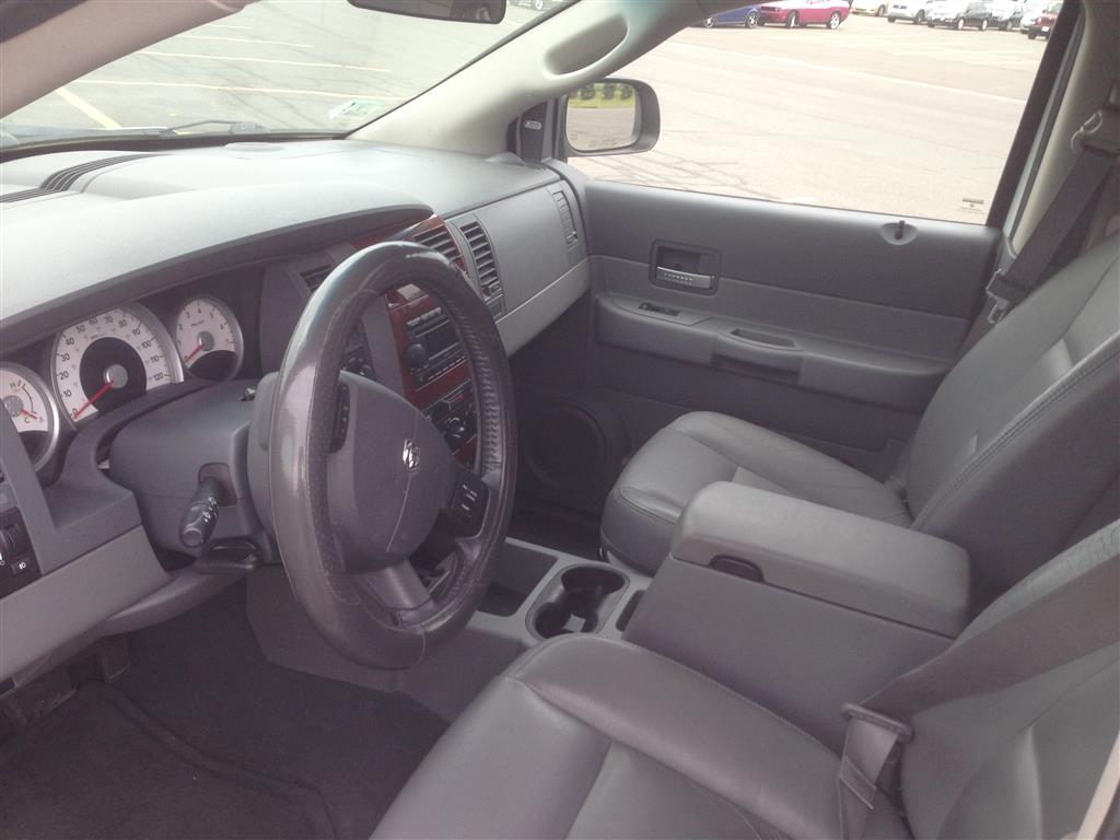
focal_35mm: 33
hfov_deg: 55.4
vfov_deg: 42.9
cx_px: 560
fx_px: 1068
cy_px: 420
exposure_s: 1/128
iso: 50
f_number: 2.4
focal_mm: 4.13
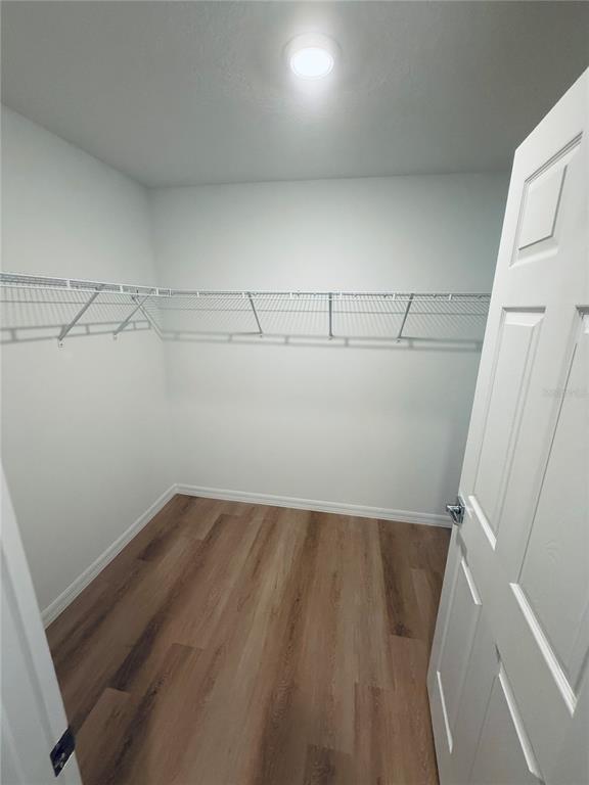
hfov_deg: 85.7
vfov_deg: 102.1
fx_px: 318
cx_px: 294
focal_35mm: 14
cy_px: 392
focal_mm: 2.22
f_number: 2.2
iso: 250
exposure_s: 1/120
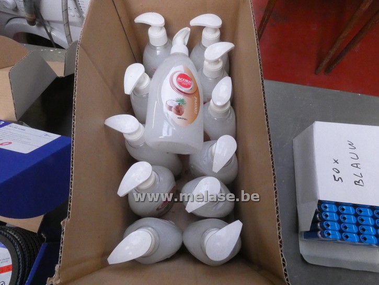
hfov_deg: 81.7
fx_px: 219
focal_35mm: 20
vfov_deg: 66.0
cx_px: 190
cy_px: 142
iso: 1000
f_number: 8
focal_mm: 3.6
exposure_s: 1/60
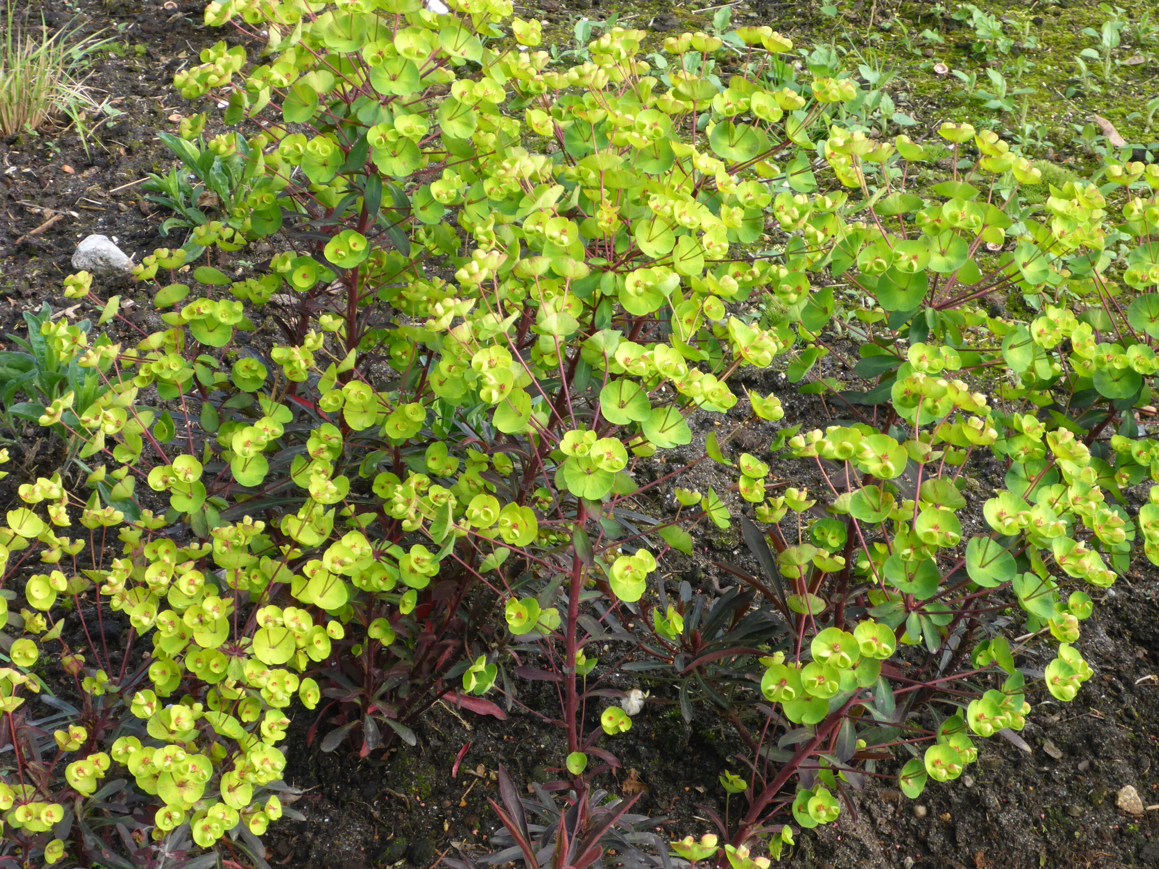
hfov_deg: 29.8
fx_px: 2176
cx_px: 580
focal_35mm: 65
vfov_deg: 22.6
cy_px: 434
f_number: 5.2
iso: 200
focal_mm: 11
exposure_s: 1/80
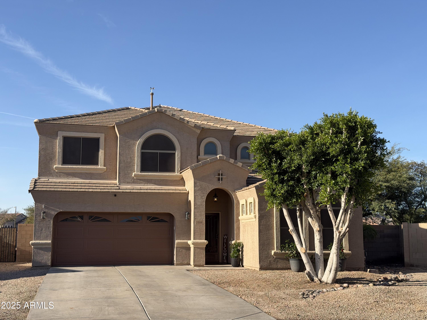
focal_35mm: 48
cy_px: 160
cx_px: 214
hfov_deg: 39.7
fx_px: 592
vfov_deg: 30.3
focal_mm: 6.76
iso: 64
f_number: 1.78
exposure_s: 1/3891
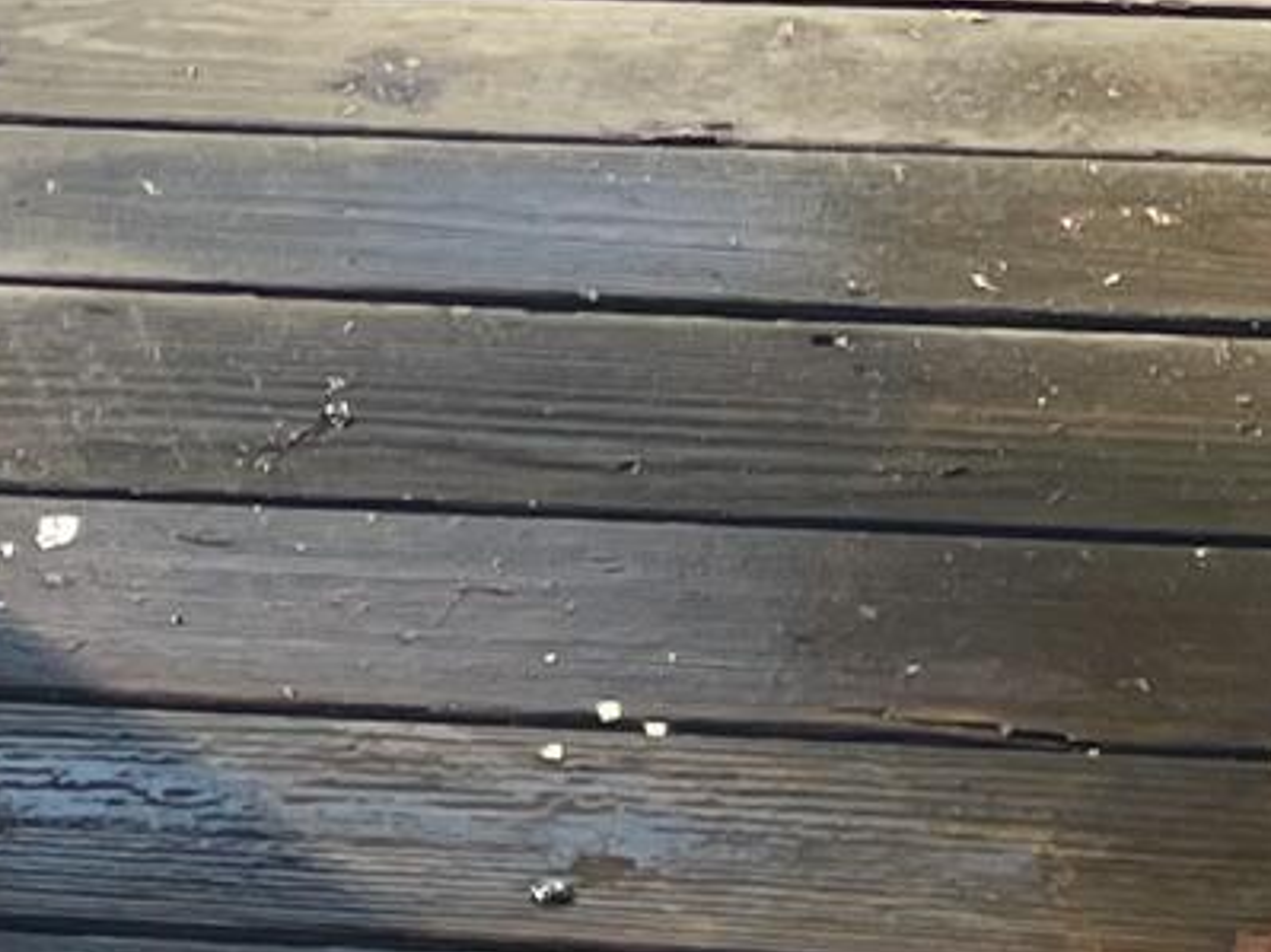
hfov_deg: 10.5
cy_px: -2286
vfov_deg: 6.8
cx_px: 663
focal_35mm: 188
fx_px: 6901
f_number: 1.6
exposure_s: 1/938
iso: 32
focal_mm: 5.1
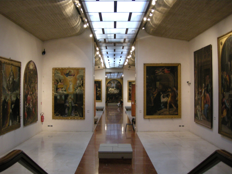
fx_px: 241
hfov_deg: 51.4
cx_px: 116
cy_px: 87
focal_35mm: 36
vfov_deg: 39.7
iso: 400
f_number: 2.7
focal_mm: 7.5
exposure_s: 1/20.6
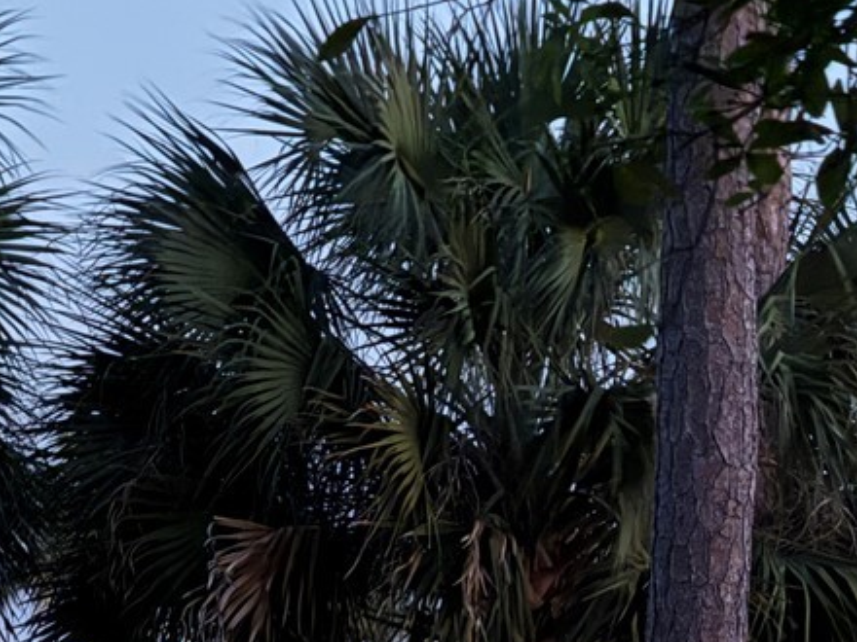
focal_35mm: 279
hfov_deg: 7.1
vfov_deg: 5.3
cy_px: 696
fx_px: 6907
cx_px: 499
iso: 2500
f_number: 2.8
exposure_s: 1/7
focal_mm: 15.66
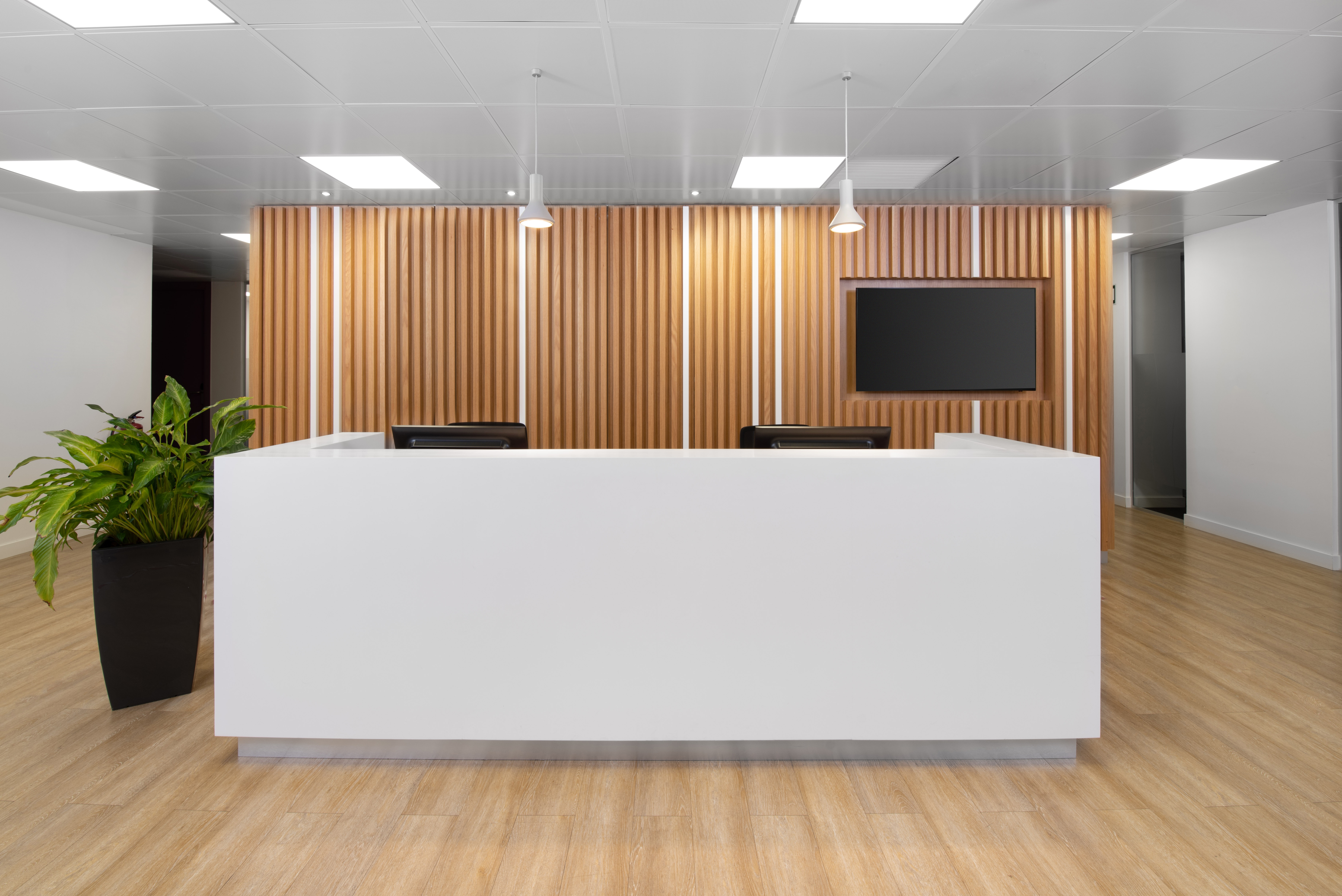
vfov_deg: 77.4
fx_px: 559
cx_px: 671
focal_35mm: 15
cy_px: 448
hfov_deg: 100.4
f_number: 11
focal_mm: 15
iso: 100
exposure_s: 1/2.5
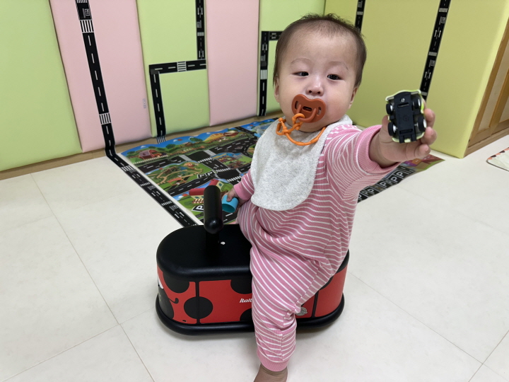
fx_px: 353
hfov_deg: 71.6
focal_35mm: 24
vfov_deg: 56.8
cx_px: 254
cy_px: 191
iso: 125
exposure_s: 1/120
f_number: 1.78
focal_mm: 6.86
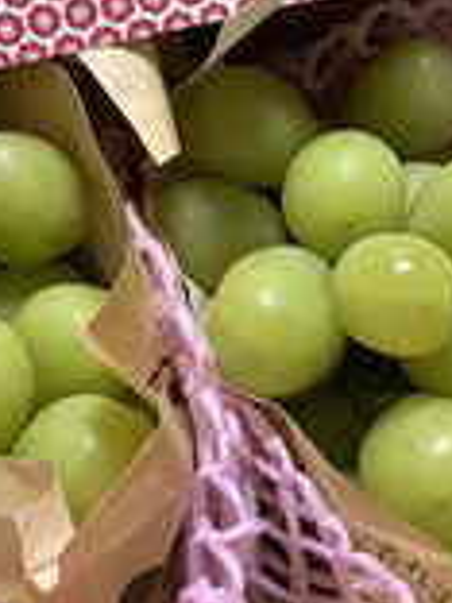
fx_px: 1254
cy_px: 213
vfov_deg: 26.9
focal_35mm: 72
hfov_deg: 20.3
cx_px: 124
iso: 125
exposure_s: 1/50
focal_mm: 3.99
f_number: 1.8
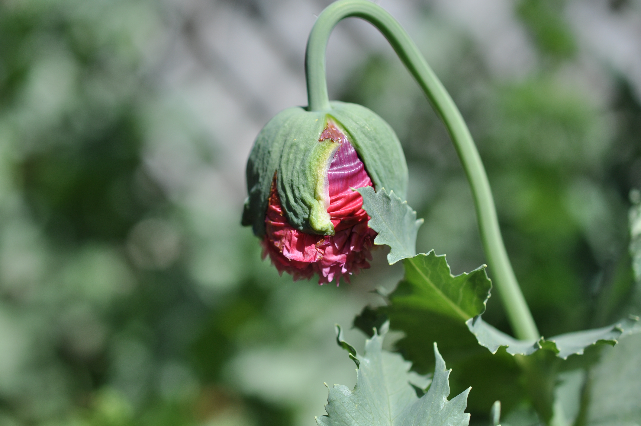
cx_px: 320
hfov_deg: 33.4
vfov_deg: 22.6
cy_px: 213
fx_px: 1067
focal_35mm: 60
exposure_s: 1/4000
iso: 200
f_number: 3
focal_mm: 40
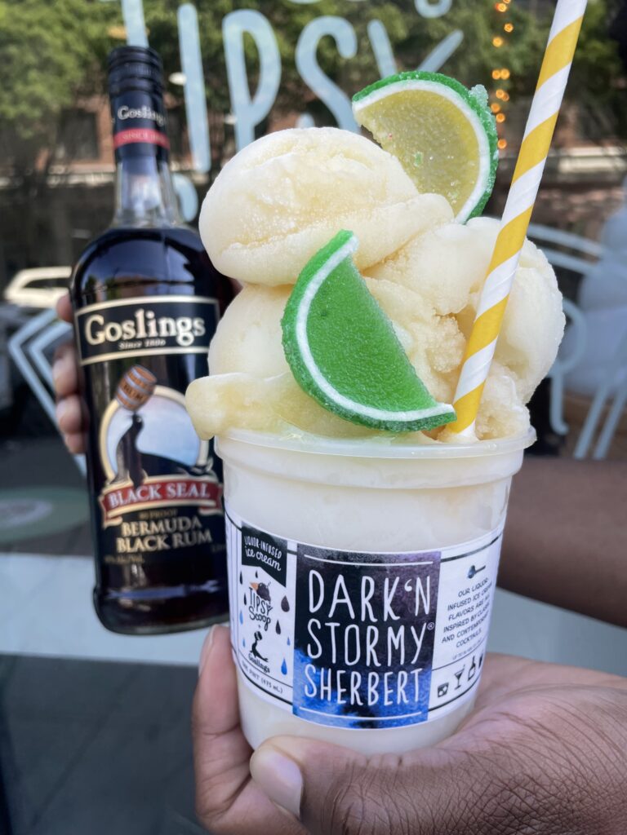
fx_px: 628
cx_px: 314
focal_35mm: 26
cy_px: 418
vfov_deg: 67.3
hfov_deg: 53.1
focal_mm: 4.2
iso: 32
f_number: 1.6
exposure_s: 1/421
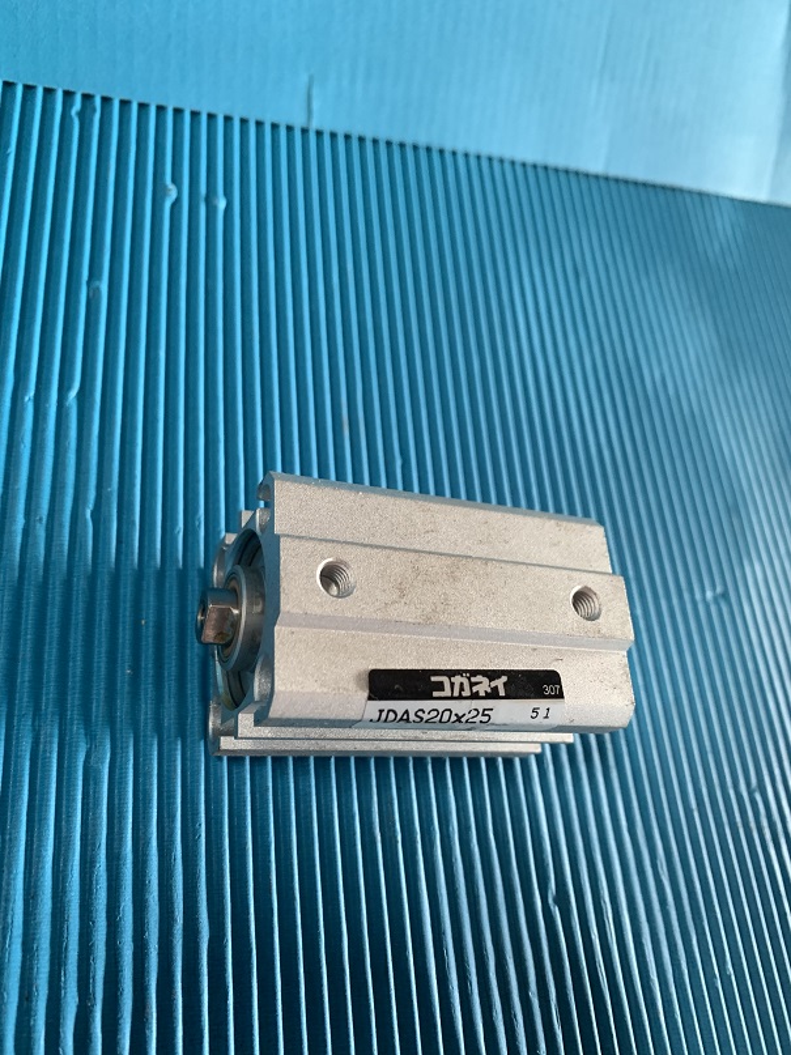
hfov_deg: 53.1
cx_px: 396
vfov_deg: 67.3
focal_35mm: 26
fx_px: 792
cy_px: 528
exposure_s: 1/60
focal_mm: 4.25
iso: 160
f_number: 1.8
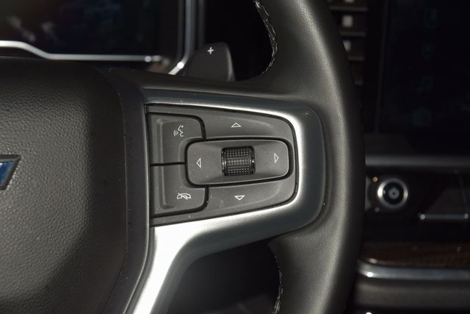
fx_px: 1371
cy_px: 157
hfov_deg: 19.5
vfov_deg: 13.0
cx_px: 235
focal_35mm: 105
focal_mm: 70
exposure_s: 1/125
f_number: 8
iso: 100
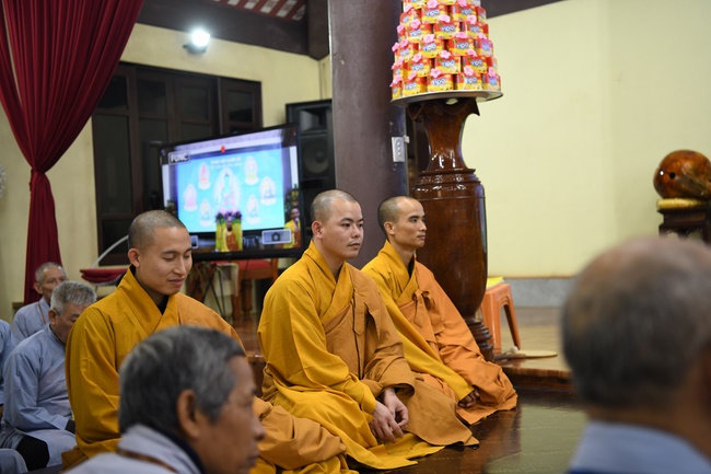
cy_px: 237
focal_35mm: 50
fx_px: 987
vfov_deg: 27.0
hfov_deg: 39.6
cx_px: 356
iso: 1250
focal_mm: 50
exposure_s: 1/100
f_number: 2.8
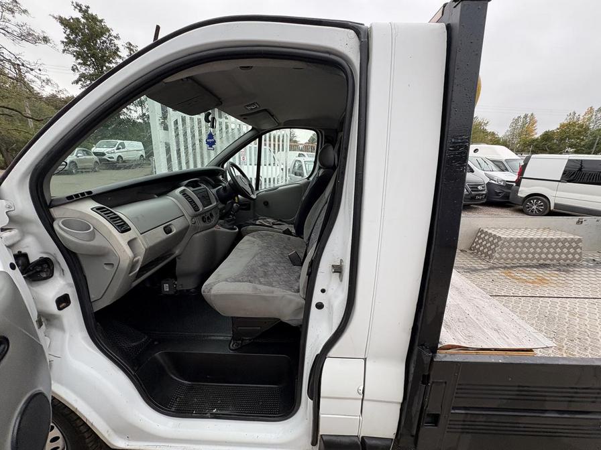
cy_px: 225
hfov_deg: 102.1
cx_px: 300
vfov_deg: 85.7
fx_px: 243
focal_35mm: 14
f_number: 2.2
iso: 40
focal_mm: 2.22
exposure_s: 1/155
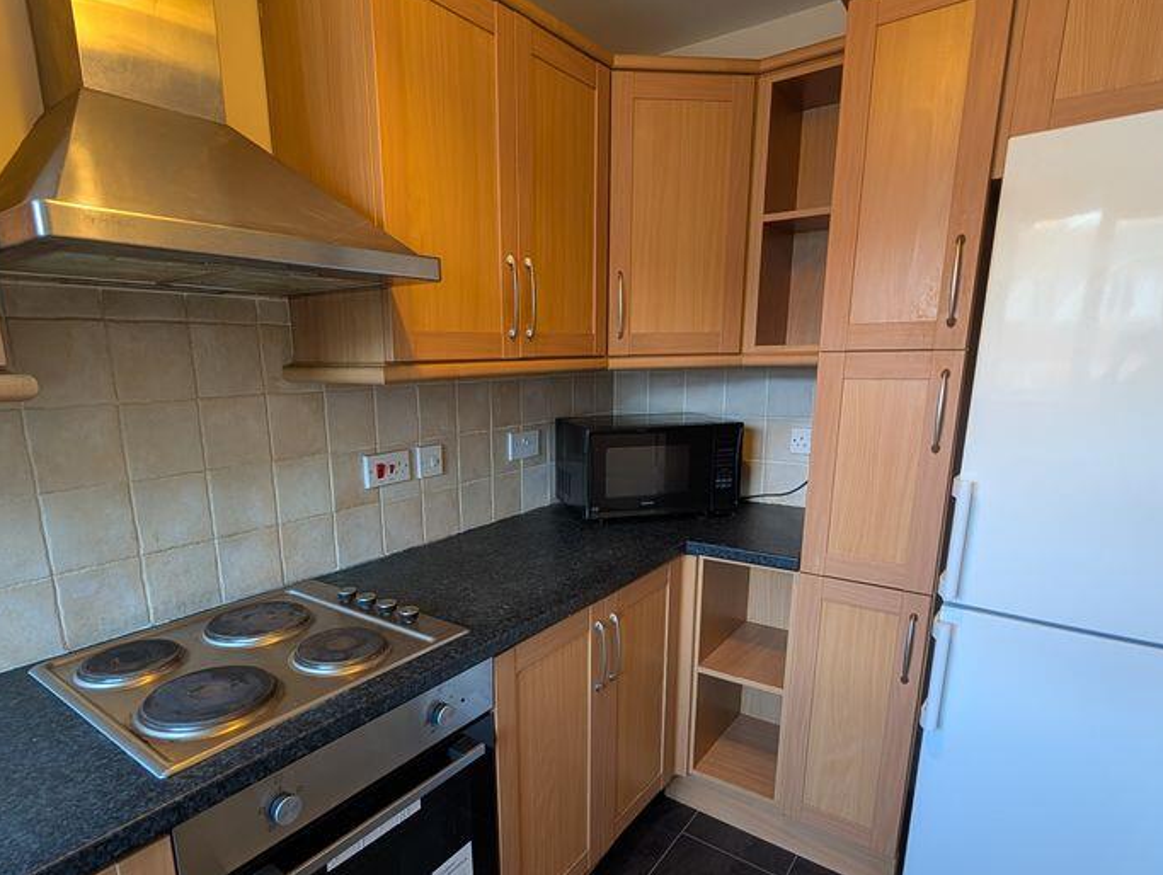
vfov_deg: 71.2
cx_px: 528
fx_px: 605
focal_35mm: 18
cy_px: 510
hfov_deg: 87.5
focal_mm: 2.02
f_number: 1.7
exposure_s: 1/25
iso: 61
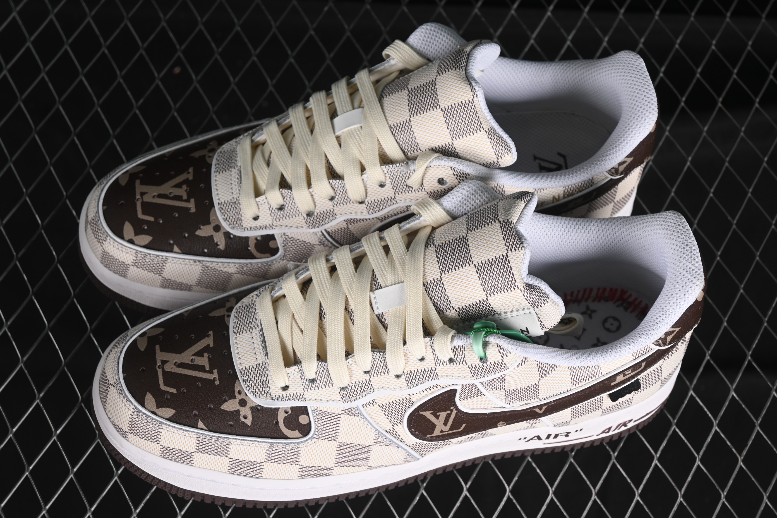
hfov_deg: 27.0
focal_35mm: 75
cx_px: 388
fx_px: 1619
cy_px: 259
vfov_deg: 18.2
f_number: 7.1
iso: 160
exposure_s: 1/80
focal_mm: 50
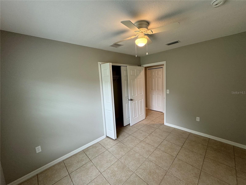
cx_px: 123
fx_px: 99
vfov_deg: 85.7
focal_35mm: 14
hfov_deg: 102.1
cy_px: 92
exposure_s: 1/120
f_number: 2.2
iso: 200
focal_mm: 2.22
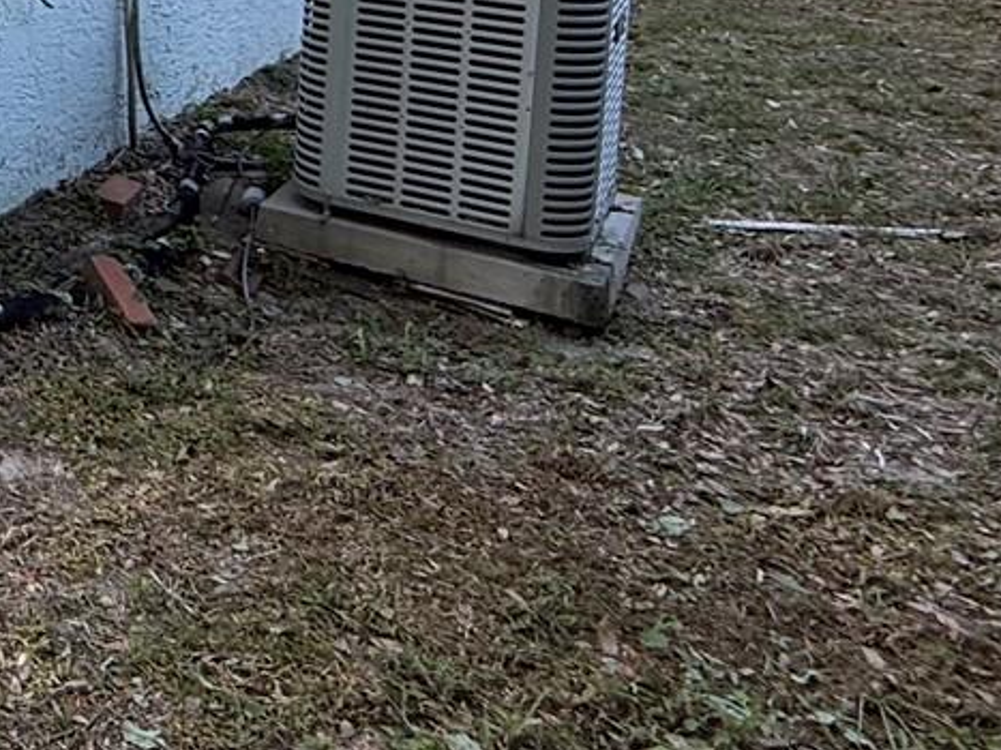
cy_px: -146
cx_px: -317
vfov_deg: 26.9
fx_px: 1388
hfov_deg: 30.7
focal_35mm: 48
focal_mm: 2.22
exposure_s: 1/132
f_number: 2.2
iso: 50
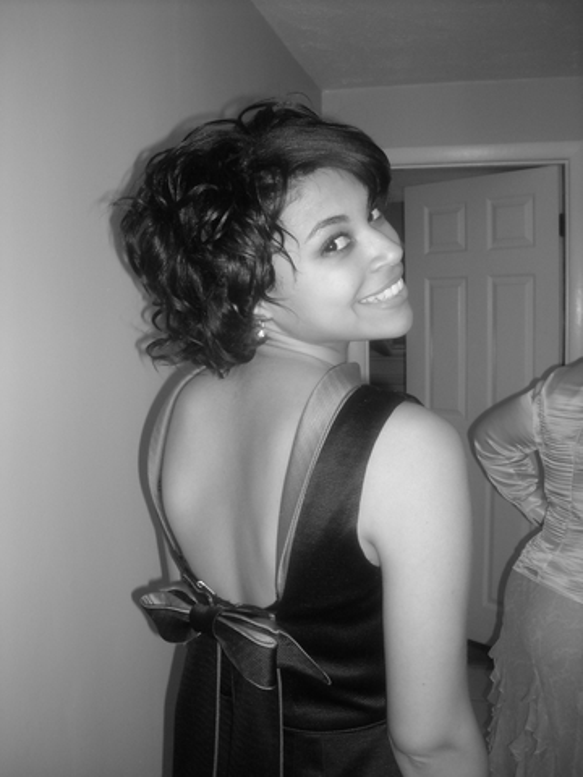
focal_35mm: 35
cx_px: 292
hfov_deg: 40.7
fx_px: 786
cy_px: 388
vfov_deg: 52.6
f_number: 2.8
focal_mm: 5.7
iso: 200
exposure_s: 1/60
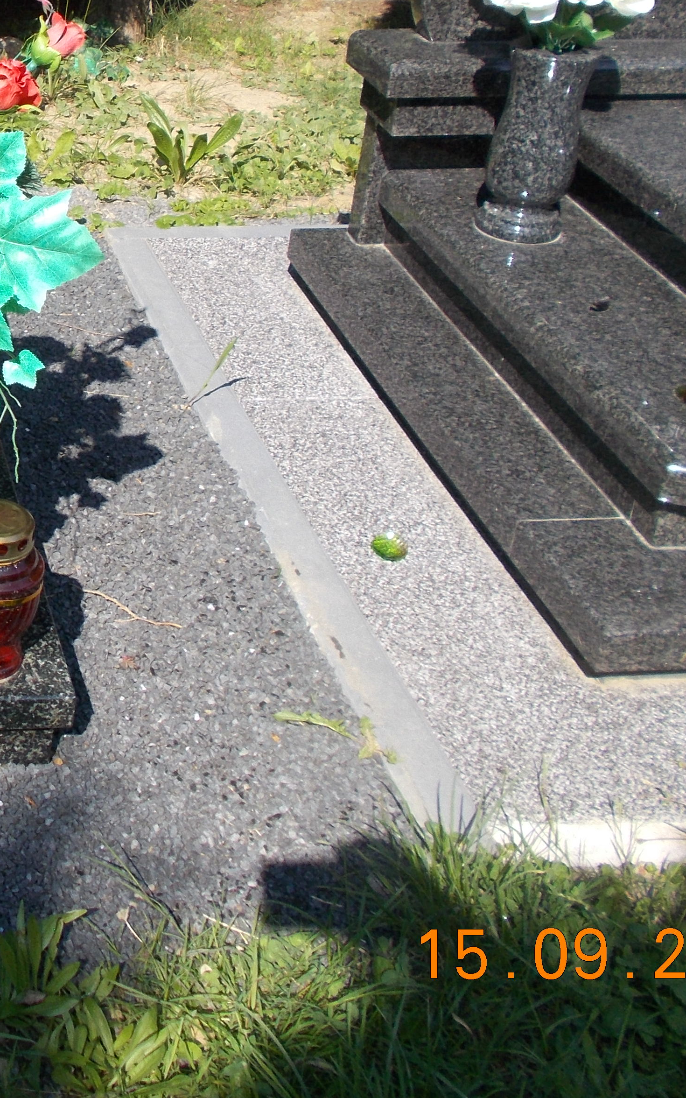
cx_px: -159
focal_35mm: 54
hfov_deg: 22.0
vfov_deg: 37.0
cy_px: 338
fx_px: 1615
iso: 80
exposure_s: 1/100
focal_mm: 4.6
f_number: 8
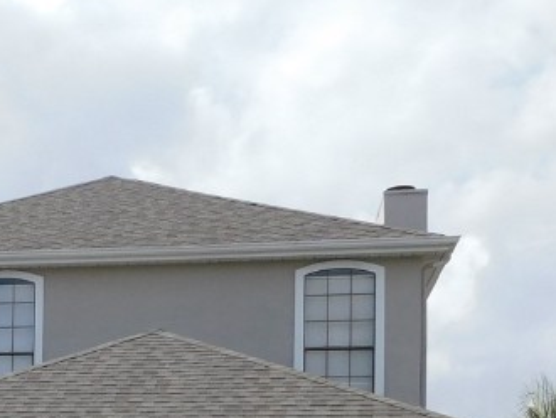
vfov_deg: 15.3
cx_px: -189
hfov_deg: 19.3
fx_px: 1495
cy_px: 522
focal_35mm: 93
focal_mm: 5.3
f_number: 6.4
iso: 125
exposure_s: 1/400
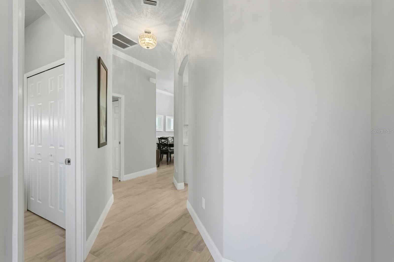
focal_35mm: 16
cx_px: 197
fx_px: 181
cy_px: 131
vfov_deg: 72.0
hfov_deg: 95.0
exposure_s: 1/1600
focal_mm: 16.5
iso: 2500
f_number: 8
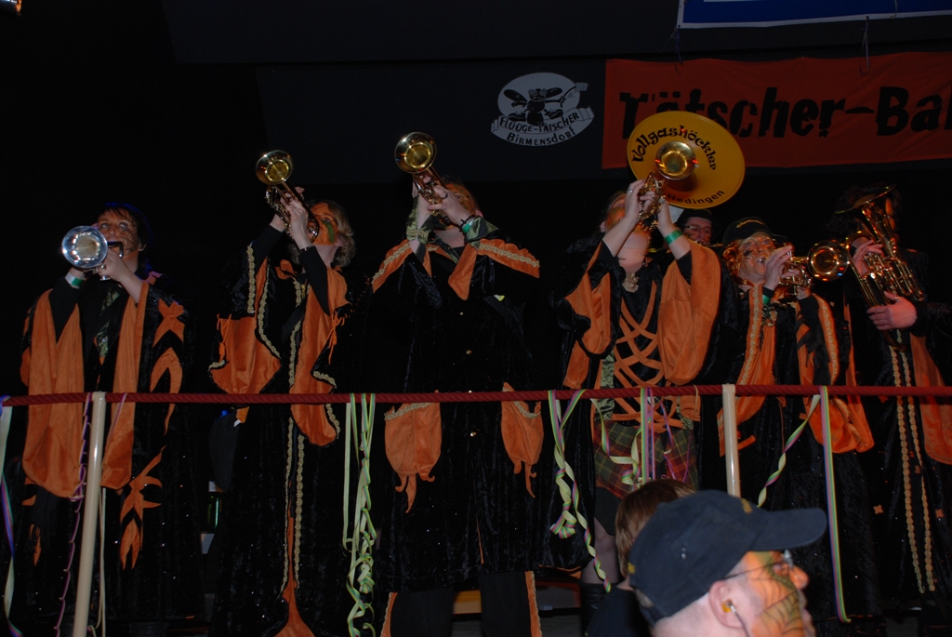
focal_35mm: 46
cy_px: 318
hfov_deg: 42.3
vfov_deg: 29.0
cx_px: 476
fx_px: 1231
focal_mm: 31
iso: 200
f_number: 4.2
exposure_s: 1/60
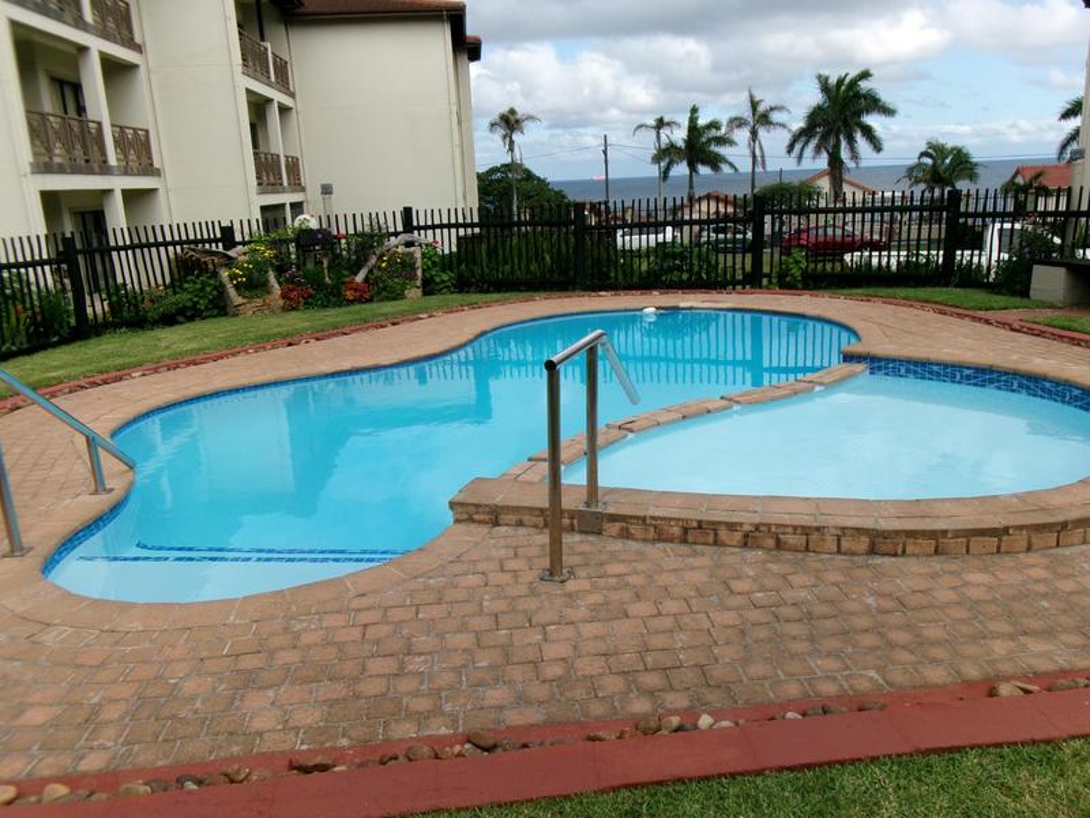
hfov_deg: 63.4
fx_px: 882
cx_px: 545
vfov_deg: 49.7
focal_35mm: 28
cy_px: 409
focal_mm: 5.1
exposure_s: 1/105
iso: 100
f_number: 10.8
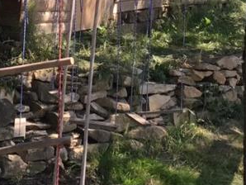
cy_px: -94
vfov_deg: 10.3
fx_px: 989
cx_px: 54
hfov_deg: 14.1
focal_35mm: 139
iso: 25
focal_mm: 3.3
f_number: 2.4
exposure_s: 1/262
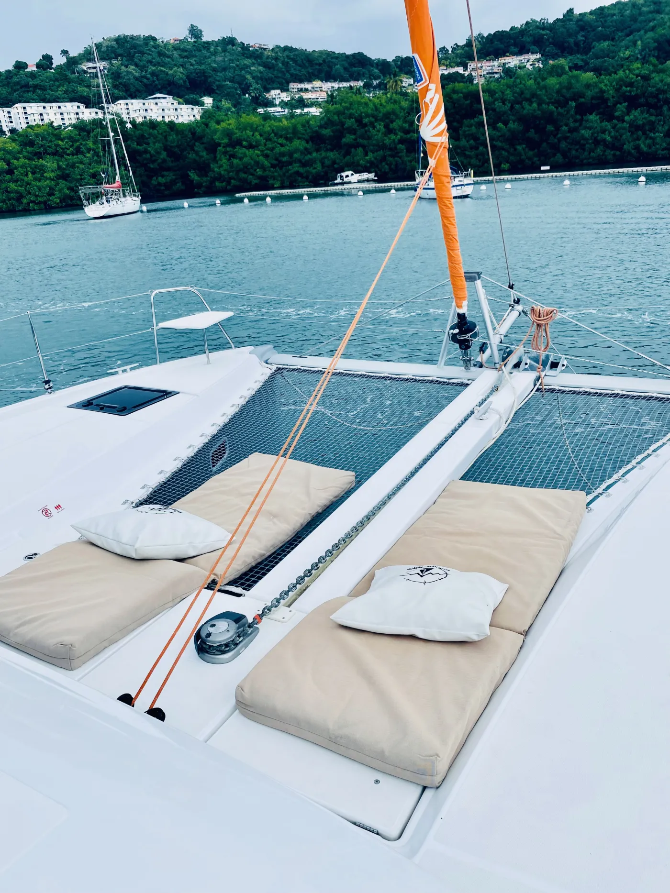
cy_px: 446
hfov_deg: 53.1
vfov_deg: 67.3
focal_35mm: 26
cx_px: 335
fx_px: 671
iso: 32
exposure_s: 1/5236
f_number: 1.8
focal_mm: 4.25
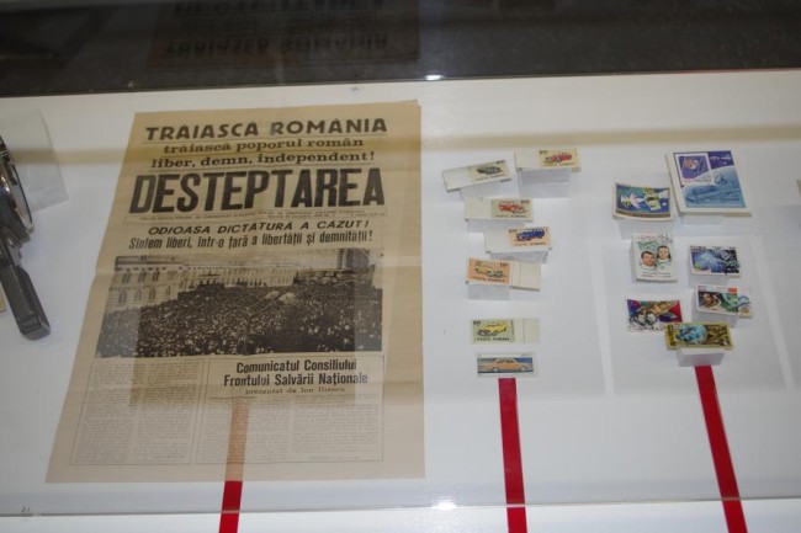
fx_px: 934
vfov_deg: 31.9
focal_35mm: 42
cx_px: 400
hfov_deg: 46.4
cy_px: 266
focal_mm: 28.13
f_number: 4
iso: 200
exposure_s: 1/25
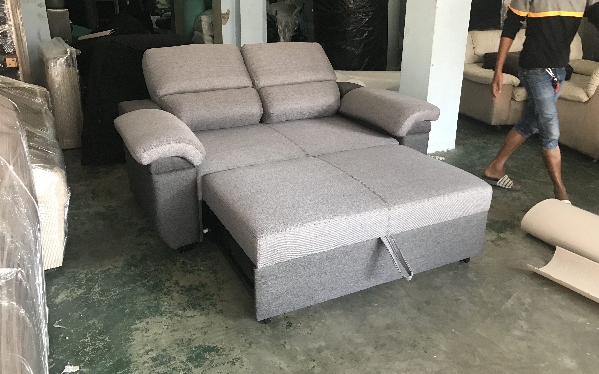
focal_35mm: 30
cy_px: 154
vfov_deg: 41.7
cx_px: 301
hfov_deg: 62.9
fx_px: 490
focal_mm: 3.99
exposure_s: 1/33
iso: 40
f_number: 1.8
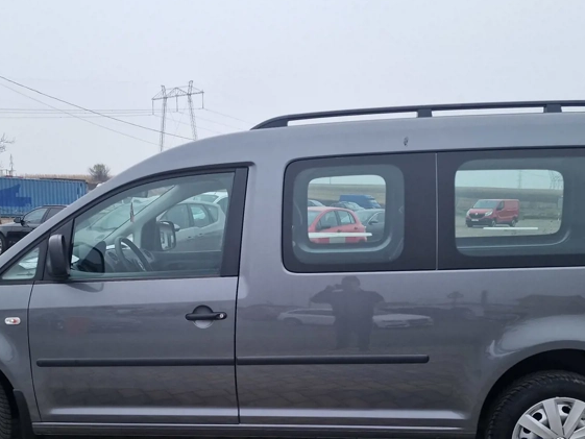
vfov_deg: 34.2
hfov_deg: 45.7
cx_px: 276
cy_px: 346
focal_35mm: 41
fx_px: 693
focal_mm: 6.4
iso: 160
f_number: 1.8
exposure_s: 1/120
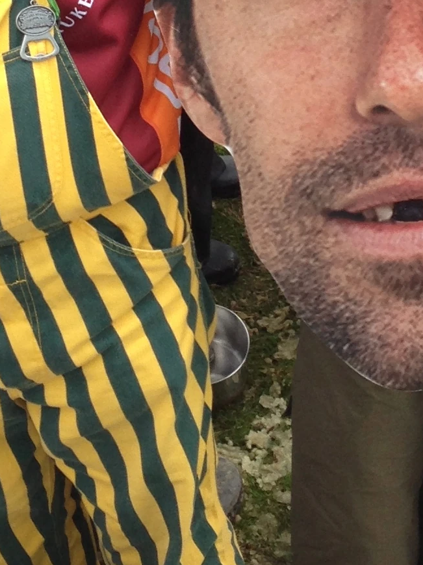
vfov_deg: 15.2
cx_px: 222
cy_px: -151
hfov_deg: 11.9
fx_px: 2022
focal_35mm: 124
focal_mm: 4.13
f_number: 2.4
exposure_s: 1/288
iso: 50
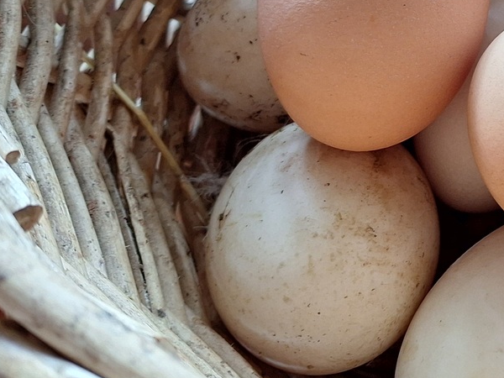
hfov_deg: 24.3
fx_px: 1005
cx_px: 673
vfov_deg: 20.5
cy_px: -20
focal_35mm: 69
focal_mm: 5.54
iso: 125
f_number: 1.8
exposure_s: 1/50
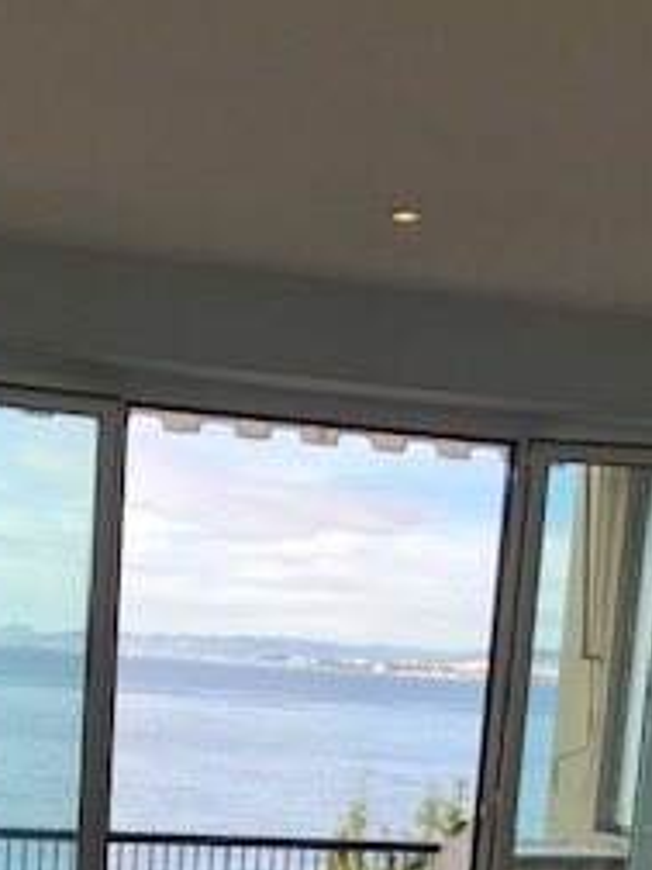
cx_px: 228
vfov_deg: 25.4
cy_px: 963
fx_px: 1783
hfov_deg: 20.7
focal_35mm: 71
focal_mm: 4
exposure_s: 1/235
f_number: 1.8
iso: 20
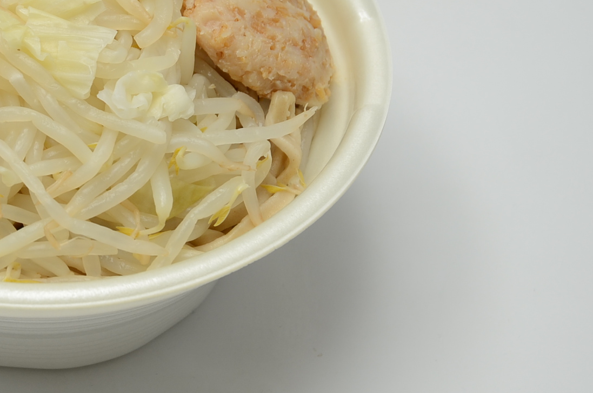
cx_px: 44
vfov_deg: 10.6
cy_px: 103
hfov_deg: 15.8
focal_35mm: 128
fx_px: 2104
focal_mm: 38
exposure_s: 1/25
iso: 200
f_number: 5.6
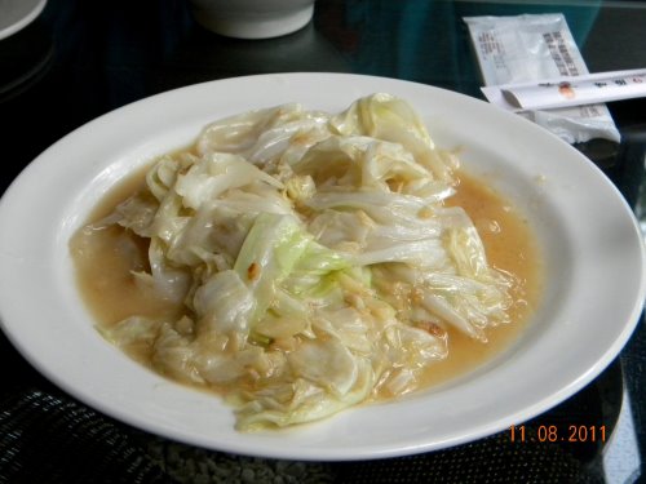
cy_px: 242
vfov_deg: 26.1
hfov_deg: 34.3
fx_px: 1045
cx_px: 323
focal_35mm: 56
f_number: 4.1
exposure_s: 1/149
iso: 400
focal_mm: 10.1
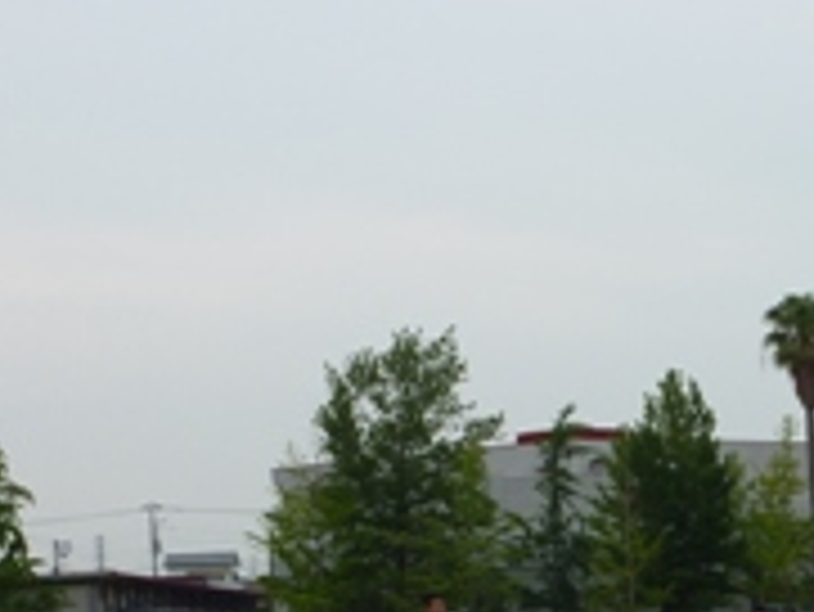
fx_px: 2447
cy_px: 747
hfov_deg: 18.6
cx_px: 688
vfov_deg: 13.8
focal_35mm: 104
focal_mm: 6.9
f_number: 4
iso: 80
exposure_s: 1/160
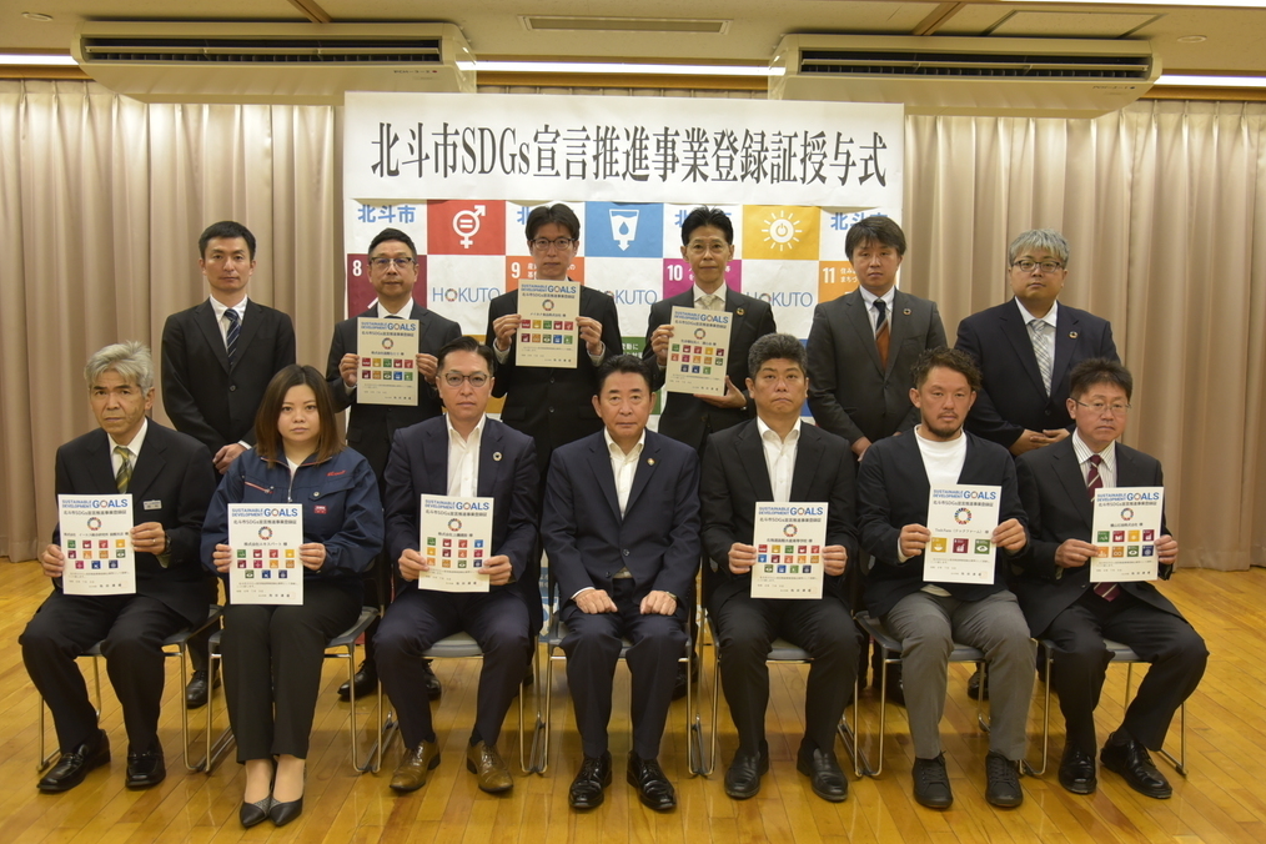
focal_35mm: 33
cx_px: 651
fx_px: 1160
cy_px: 421
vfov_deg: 40.0
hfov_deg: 57.2
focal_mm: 31
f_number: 4.5
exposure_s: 1/60
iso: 1600
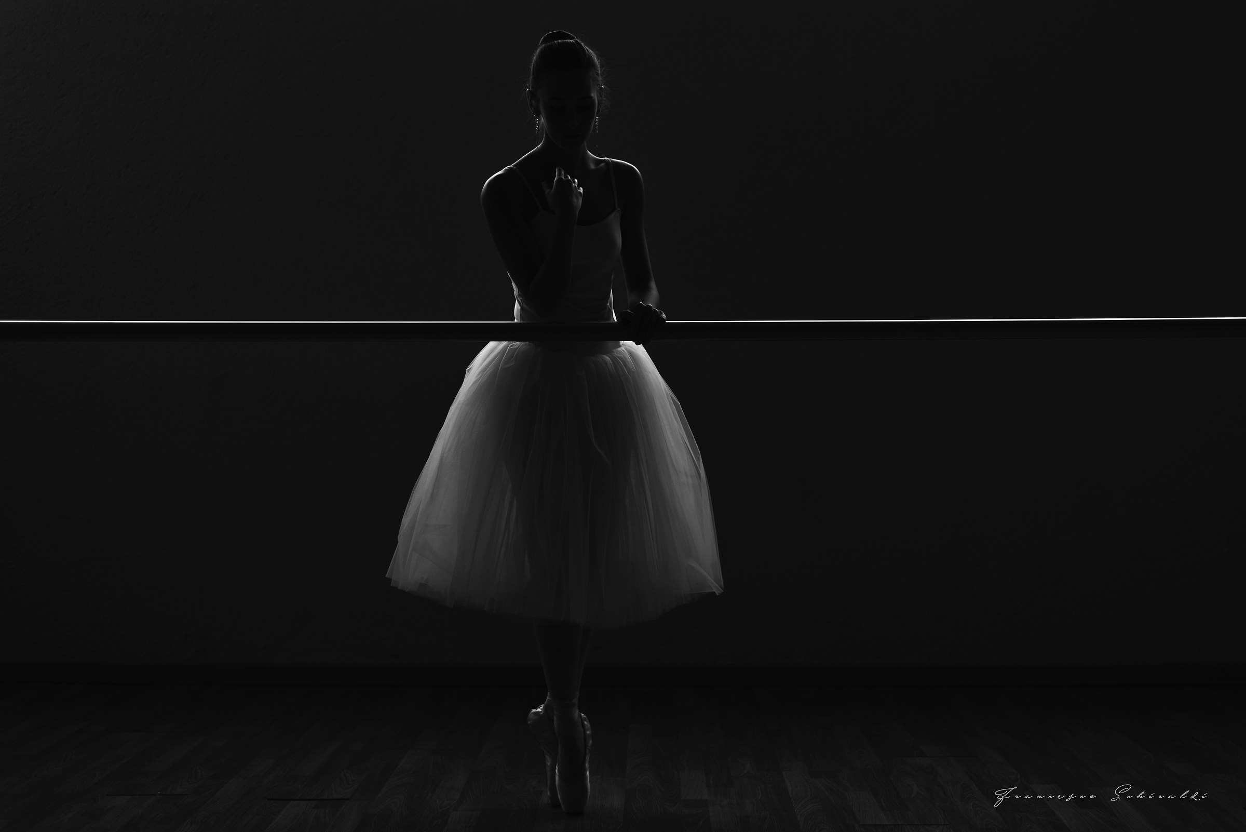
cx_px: 623
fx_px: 1731
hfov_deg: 39.6
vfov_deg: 27.0
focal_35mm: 50
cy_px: 416
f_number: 1.8
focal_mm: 50
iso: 320
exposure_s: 1/125
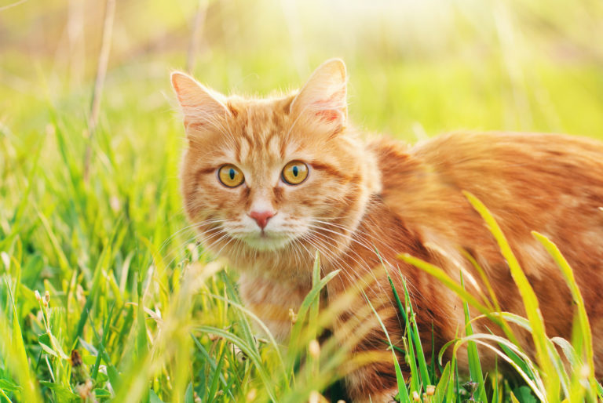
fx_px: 1258
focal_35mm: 75
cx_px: 302
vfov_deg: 18.2
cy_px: 202
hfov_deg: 27.0
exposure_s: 1/160
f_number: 4
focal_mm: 50
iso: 100
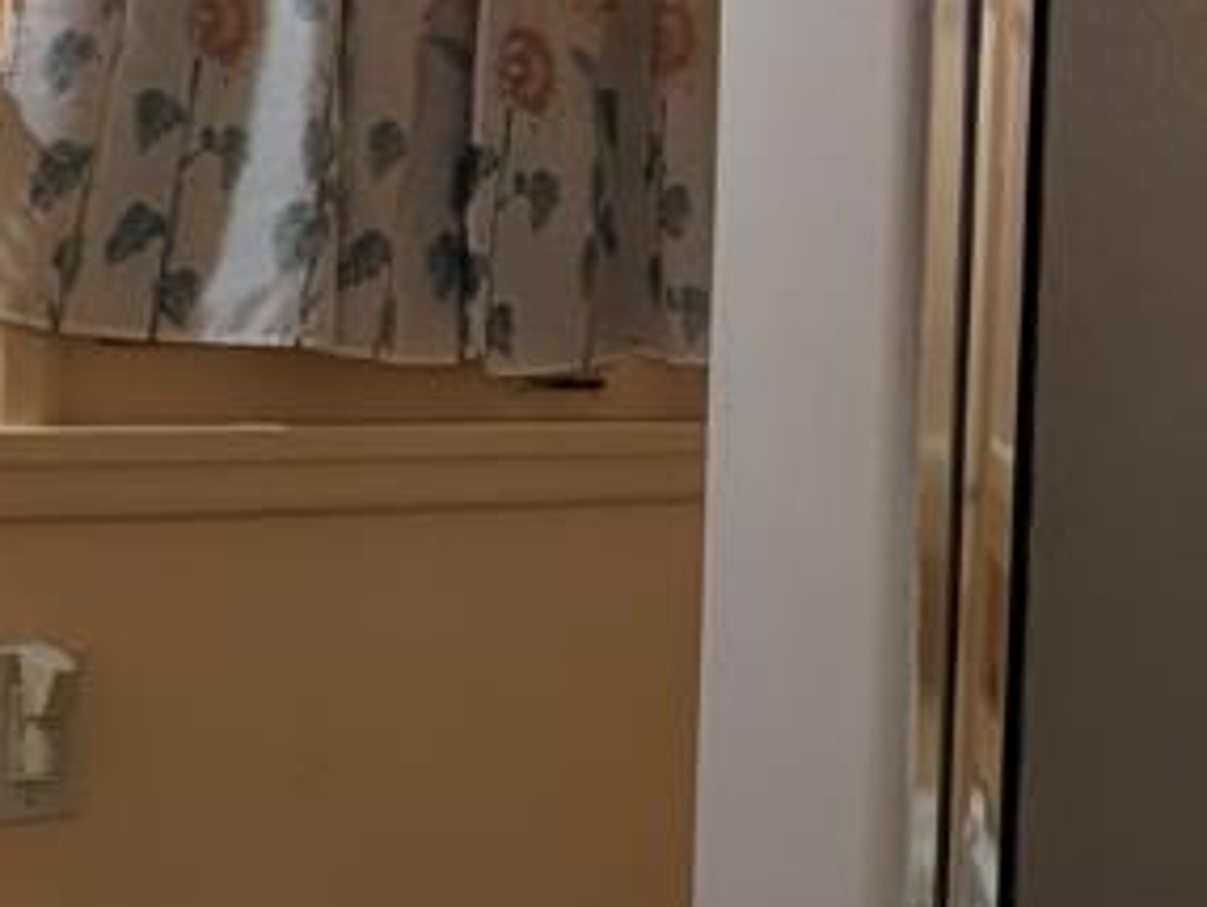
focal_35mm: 63
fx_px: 2199
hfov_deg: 30.6
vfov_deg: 23.3
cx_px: 490
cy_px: 344
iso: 86
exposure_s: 1/120
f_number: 1.7
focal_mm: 2.02
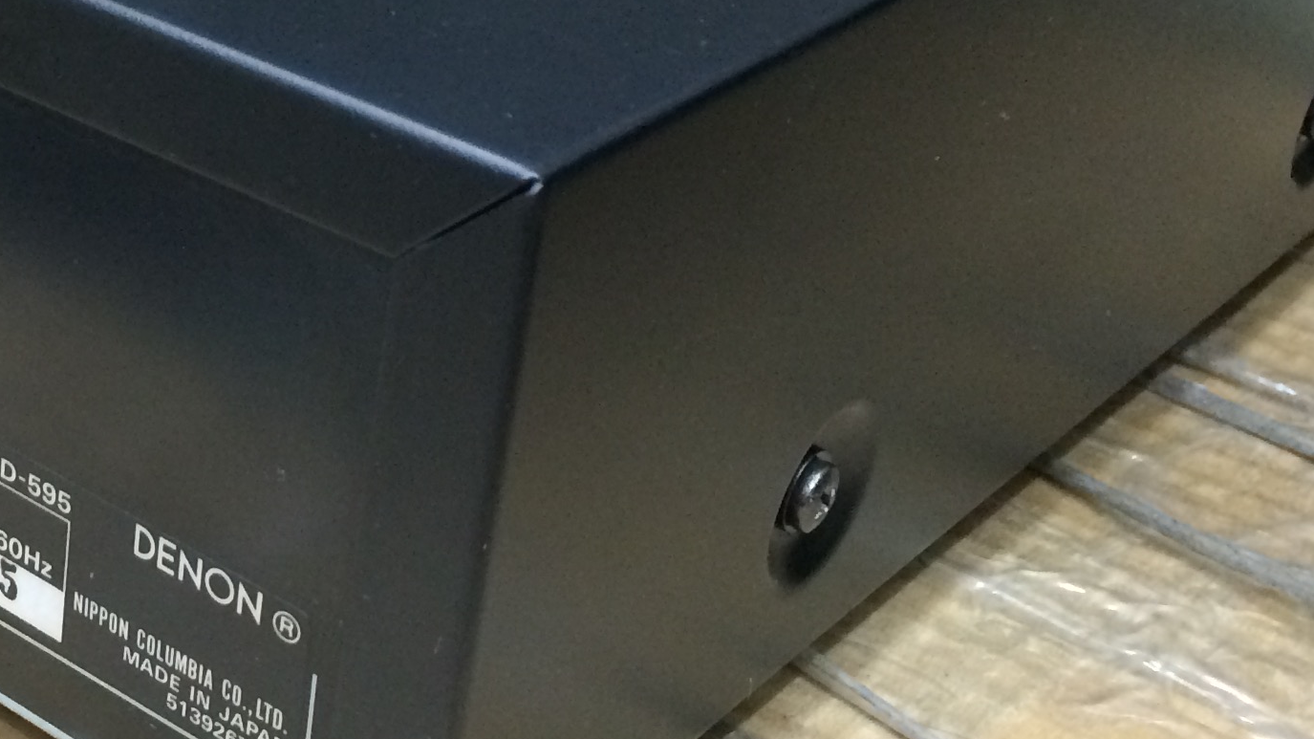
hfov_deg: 26.7
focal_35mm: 75
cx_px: 11
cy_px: 119
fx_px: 2613
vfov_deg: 16.0
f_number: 2.2
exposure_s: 1/25
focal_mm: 4.15
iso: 320
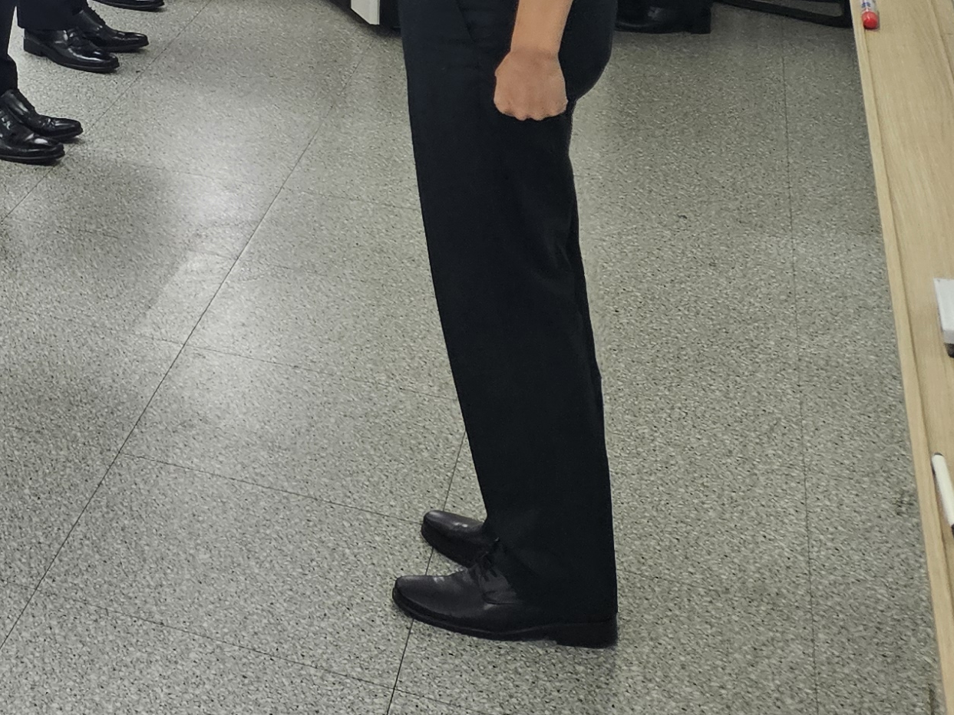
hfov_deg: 21.8
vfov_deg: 17.9
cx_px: -494
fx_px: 2039
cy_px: -347
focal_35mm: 74
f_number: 1.8
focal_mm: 5.4
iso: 200
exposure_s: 1/120
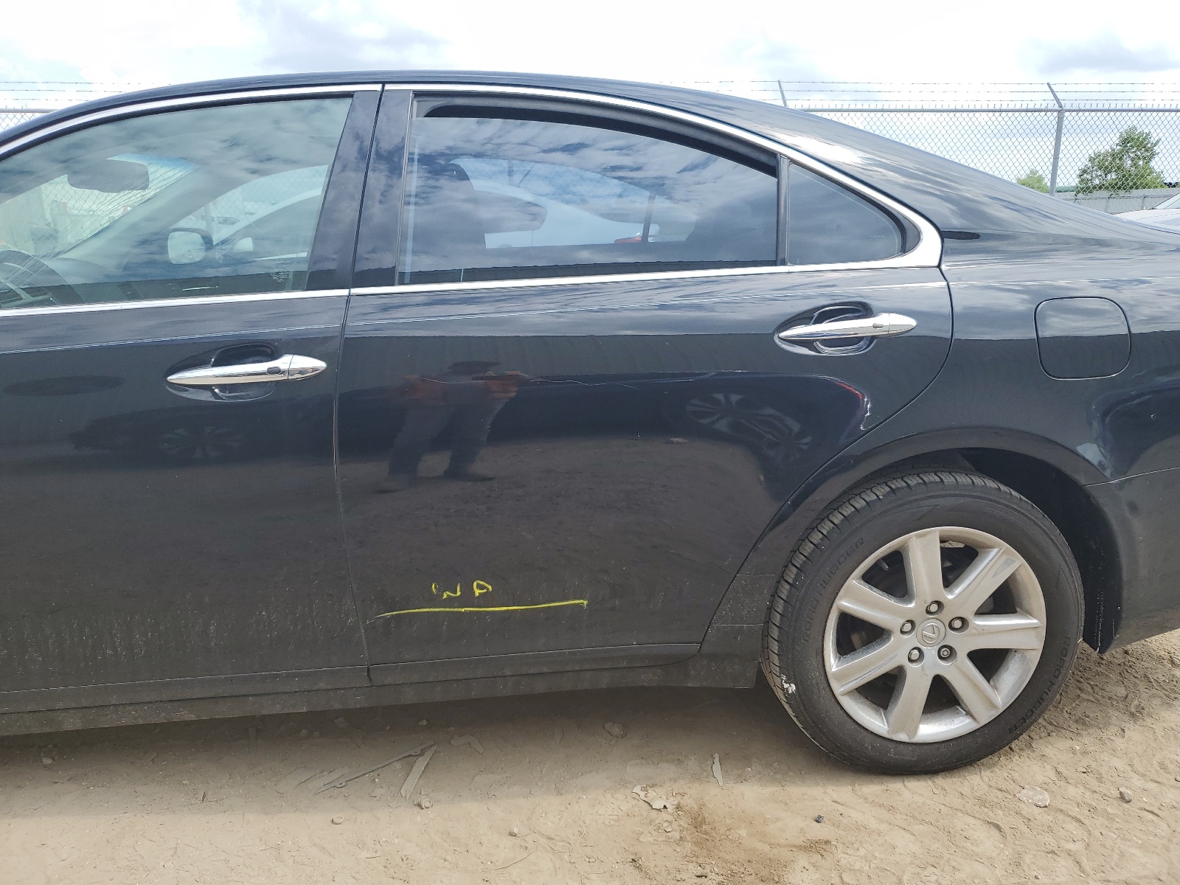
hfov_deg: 67.3
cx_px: 590
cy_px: 442
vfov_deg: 53.1
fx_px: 886
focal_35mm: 26
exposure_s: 1/1667
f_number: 1.5
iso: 50
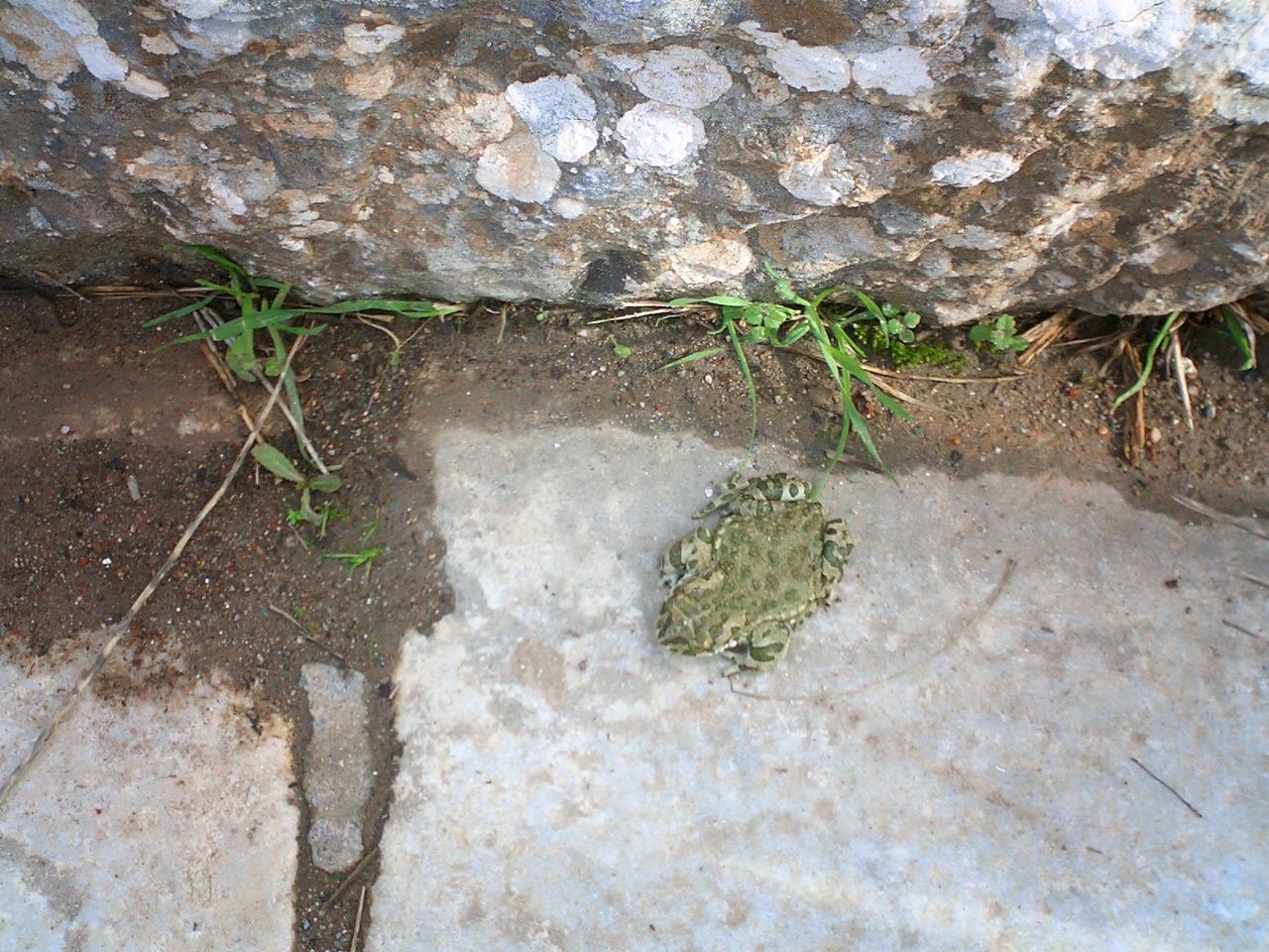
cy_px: 476
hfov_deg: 50.1
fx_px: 1356
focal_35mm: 37
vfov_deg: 38.7
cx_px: 634
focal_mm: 5.6
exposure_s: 1/250
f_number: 3.5
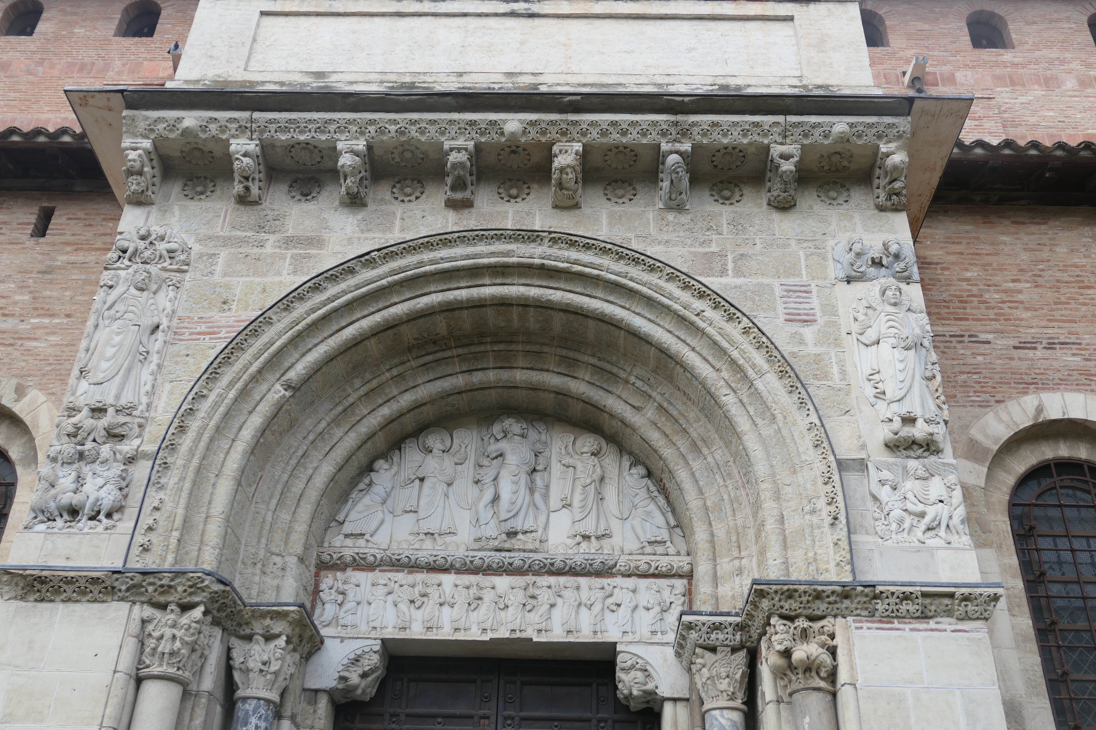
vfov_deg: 37.9
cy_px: 365
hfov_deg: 54.4
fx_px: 1065
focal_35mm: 35
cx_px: 548
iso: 125
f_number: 2.8
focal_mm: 12.8
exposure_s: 1/640
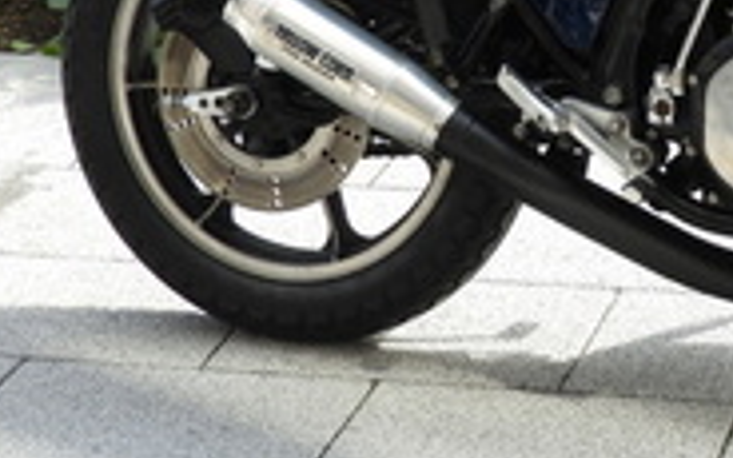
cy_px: -98
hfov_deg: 14.0
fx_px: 2877
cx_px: 936
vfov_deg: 9.0
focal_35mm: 144
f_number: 4
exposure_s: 1/80
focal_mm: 9
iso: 100
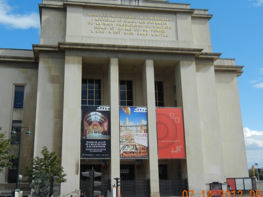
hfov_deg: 41.9
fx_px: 342
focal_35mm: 45
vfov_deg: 32.1
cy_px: 78
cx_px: 106
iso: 160
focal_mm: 5.4
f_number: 7
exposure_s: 1/433
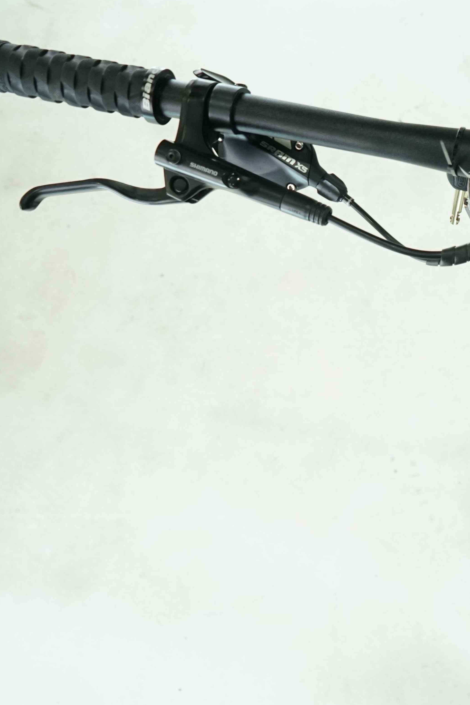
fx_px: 1057
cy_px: 374
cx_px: 595
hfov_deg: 22.6
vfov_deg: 36.9
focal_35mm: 54
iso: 1600
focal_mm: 28
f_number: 5.6
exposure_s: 1/200
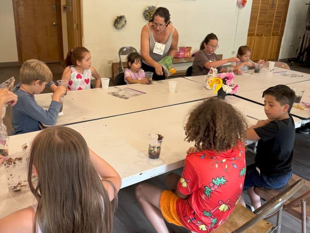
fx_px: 215
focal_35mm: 24
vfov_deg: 56.8
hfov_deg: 71.6
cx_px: 155
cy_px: 116
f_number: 1.78
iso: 200
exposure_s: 1/60
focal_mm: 6.76
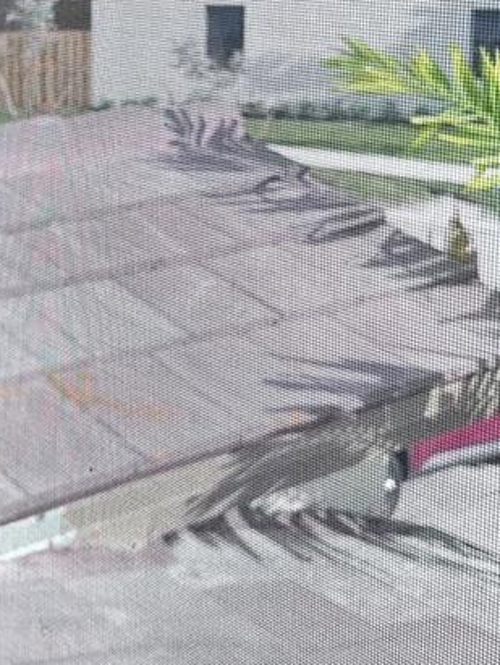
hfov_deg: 20.3
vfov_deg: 26.3
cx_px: -16
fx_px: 1346
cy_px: -3
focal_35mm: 70
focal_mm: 6.86
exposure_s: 1/1119
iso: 80
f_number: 1.78
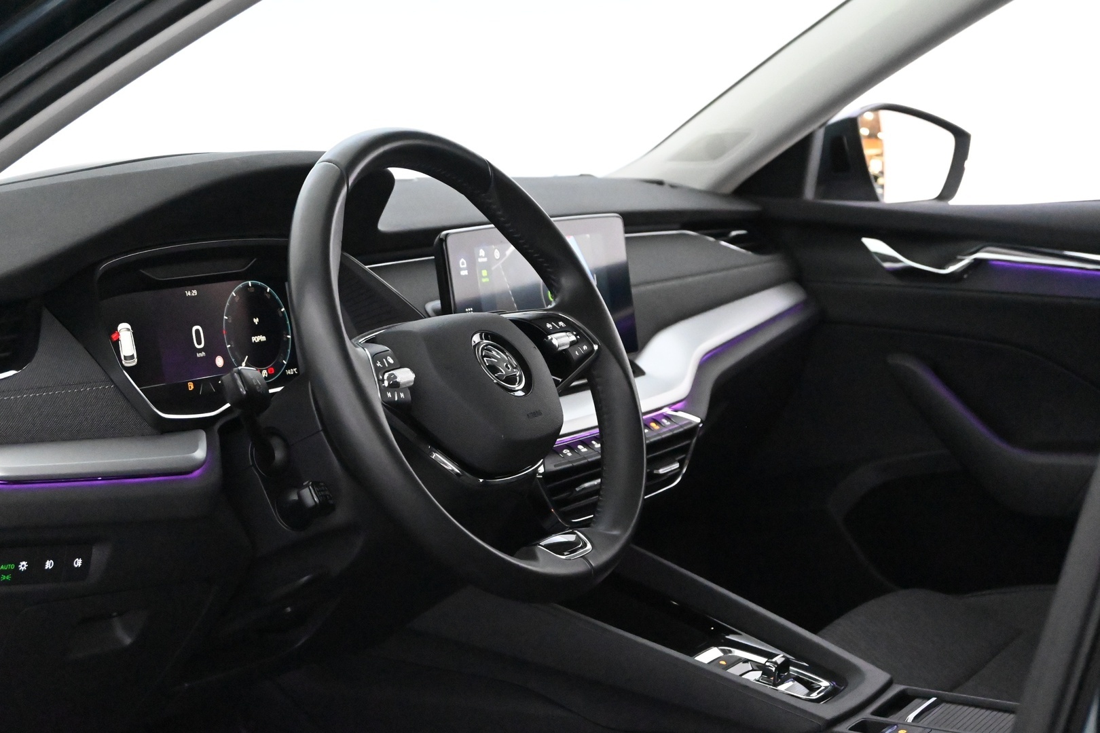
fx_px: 1925
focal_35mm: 63
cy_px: 366
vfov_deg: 21.6
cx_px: 550
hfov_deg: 31.9
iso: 16000
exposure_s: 1/60
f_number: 5.6
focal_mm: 42
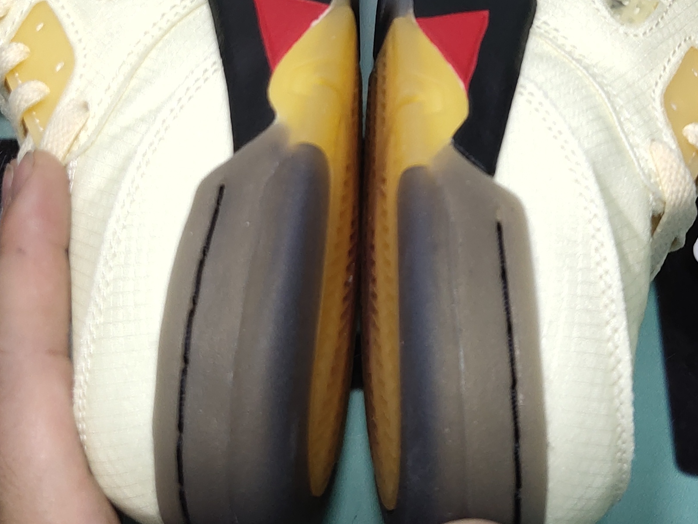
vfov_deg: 19.4
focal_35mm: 75
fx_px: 1512
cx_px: 394
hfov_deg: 26.0
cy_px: 95
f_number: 1.79
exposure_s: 1/100
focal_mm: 4.35
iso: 78
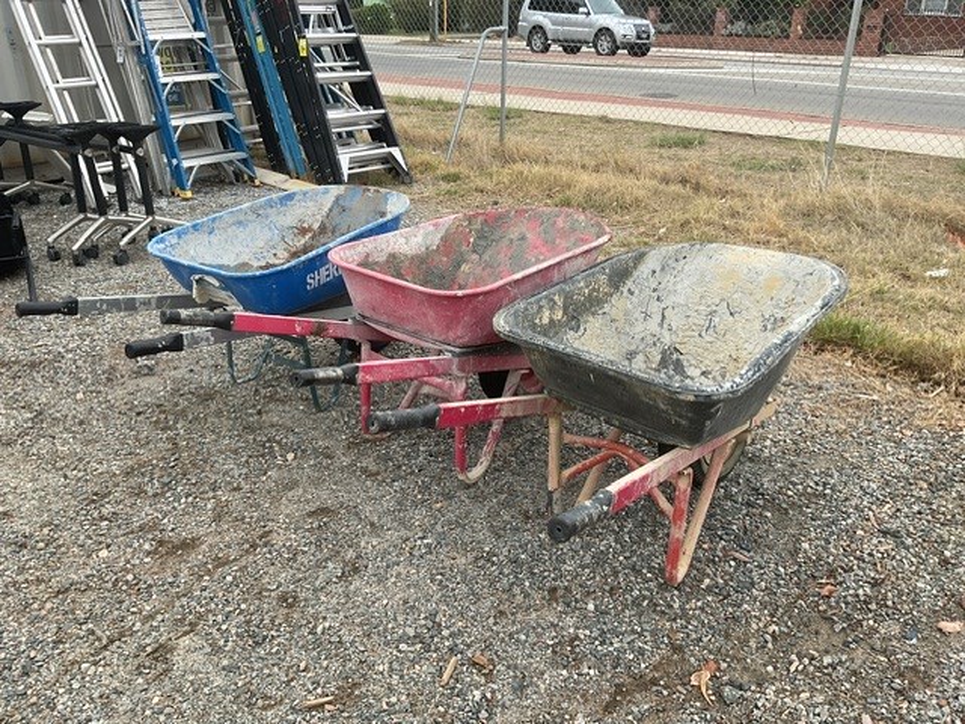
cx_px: 482
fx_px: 808
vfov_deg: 48.2
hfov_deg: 61.7
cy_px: 362
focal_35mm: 29
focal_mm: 3
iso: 16
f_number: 1.8
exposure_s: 1/650
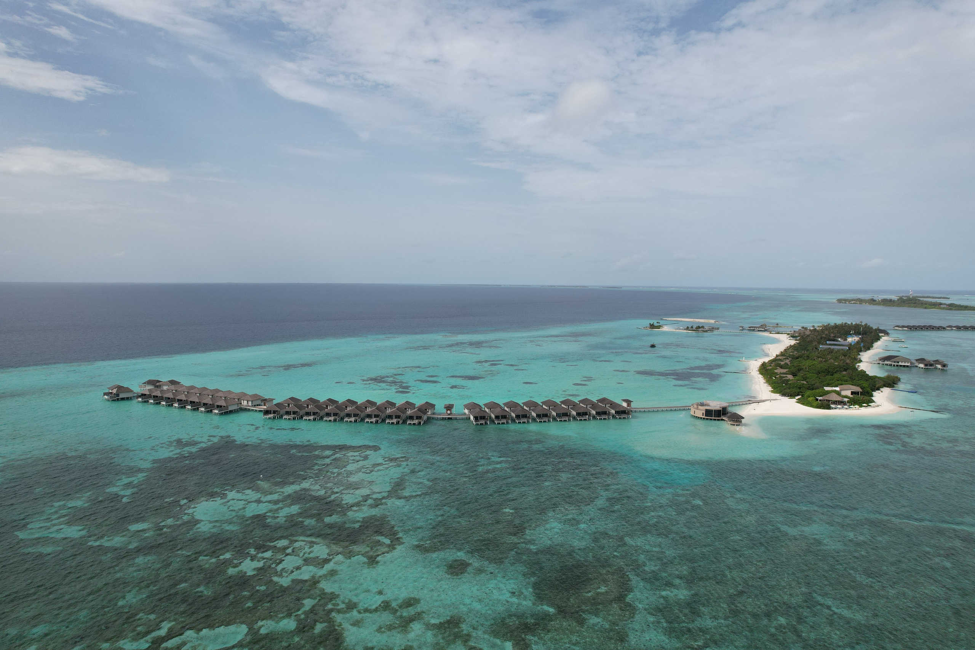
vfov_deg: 57.2
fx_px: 596
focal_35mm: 22
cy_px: 325
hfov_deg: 78.6
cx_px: 488
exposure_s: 1/2500
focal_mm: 8.38
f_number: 2.8
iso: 110
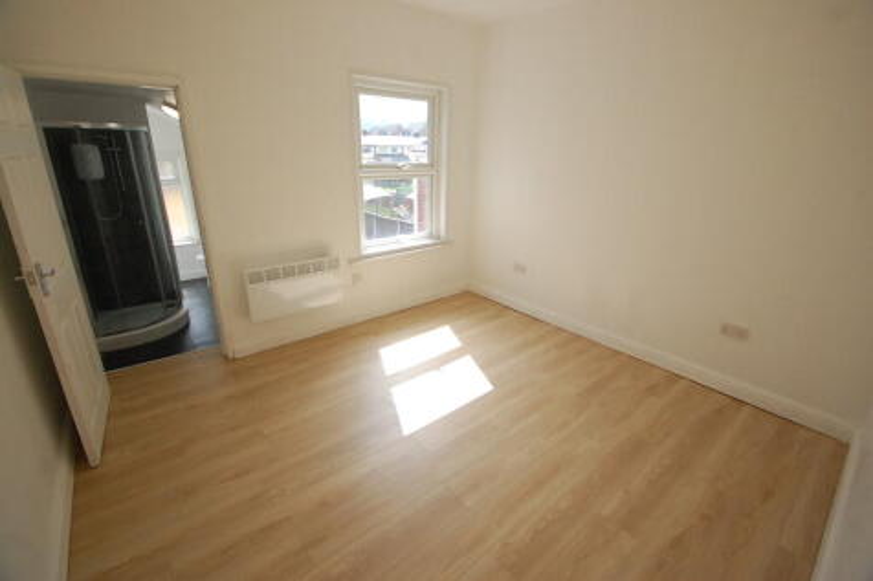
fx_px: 364
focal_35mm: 15
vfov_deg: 77.3
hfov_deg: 100.4
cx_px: 436
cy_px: 290
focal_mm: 10
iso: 1600
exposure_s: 1/2000
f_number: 4.5
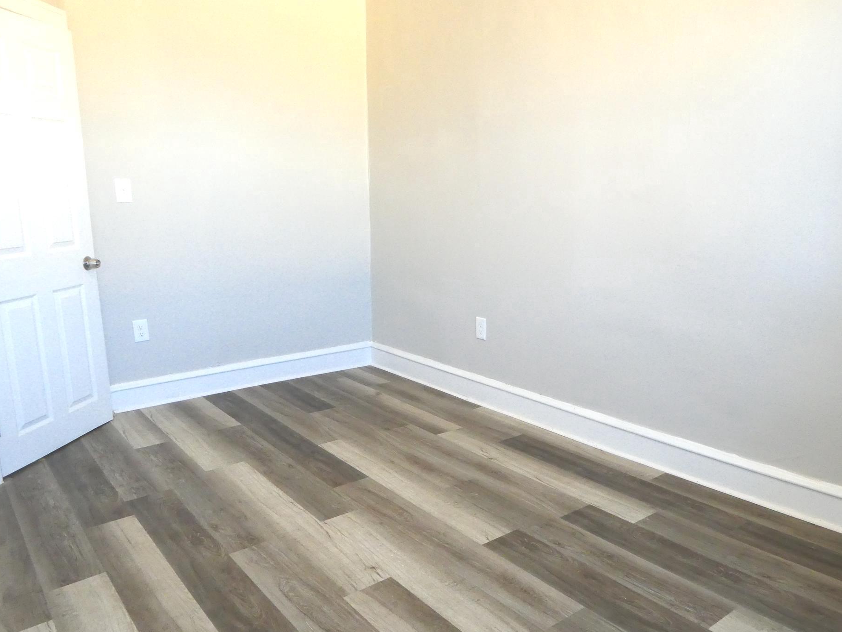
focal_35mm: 27
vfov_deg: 51.3
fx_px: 657
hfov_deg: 65.3
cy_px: 339
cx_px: 446
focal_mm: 4.3
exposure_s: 1/60
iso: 320
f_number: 4
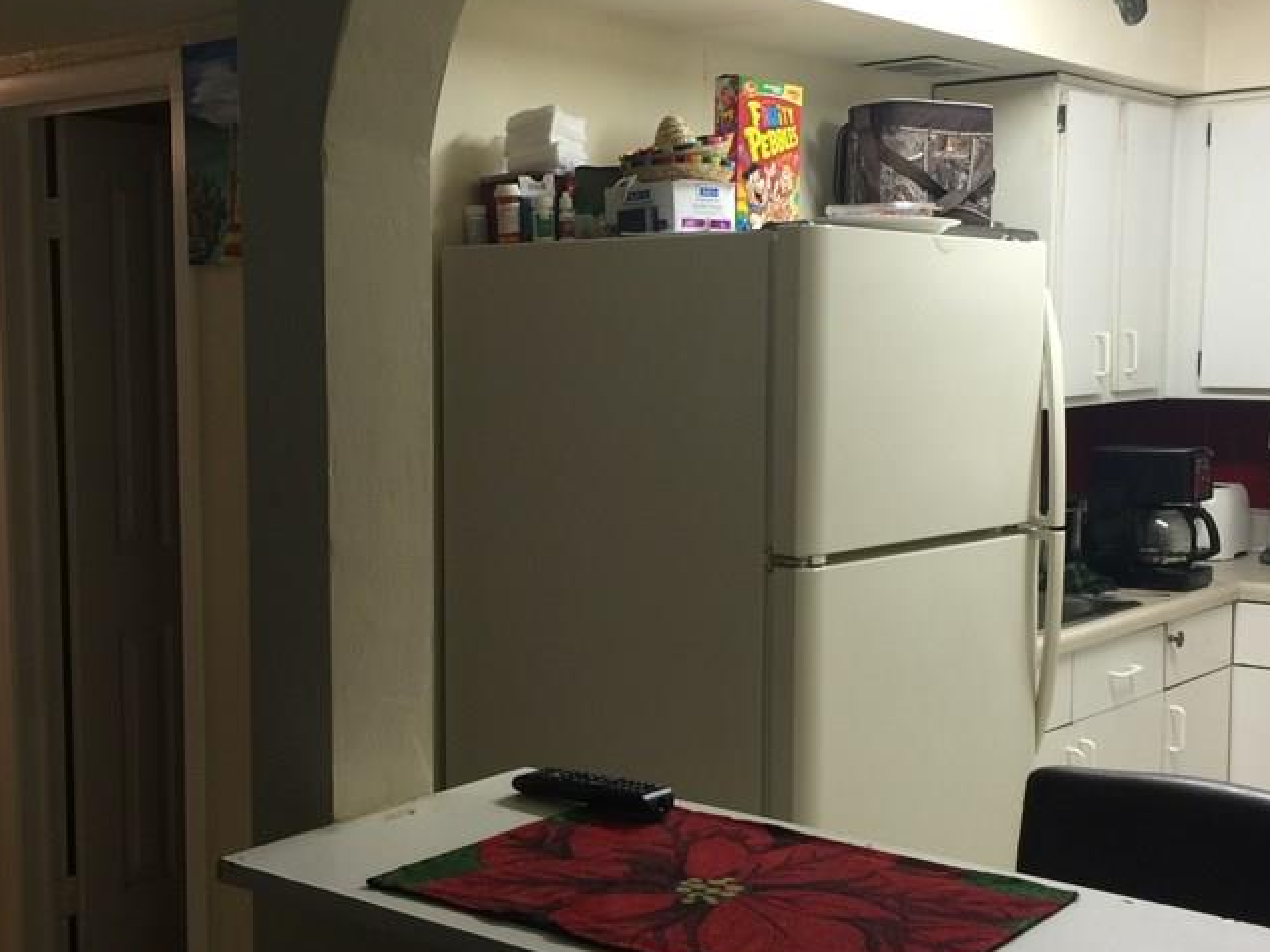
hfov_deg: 40.4
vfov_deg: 30.9
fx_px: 1724
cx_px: 559
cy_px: 524
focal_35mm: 47
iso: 32
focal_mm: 4.15
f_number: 2.2
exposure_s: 1/15
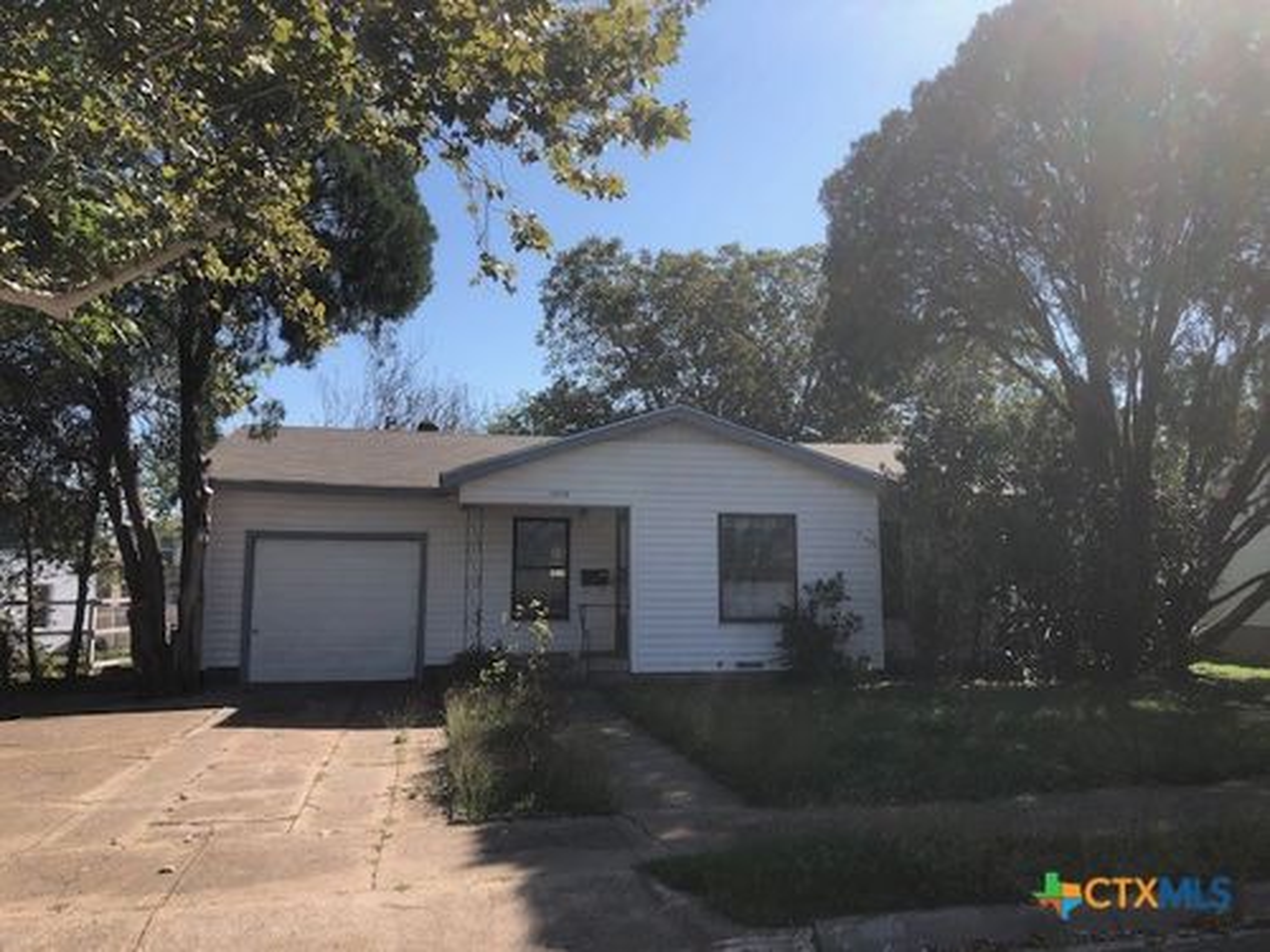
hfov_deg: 63.4
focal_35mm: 28
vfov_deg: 49.7
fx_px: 1027
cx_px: 635
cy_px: 476
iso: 20
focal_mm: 3.99
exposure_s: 1/1675
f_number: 1.8
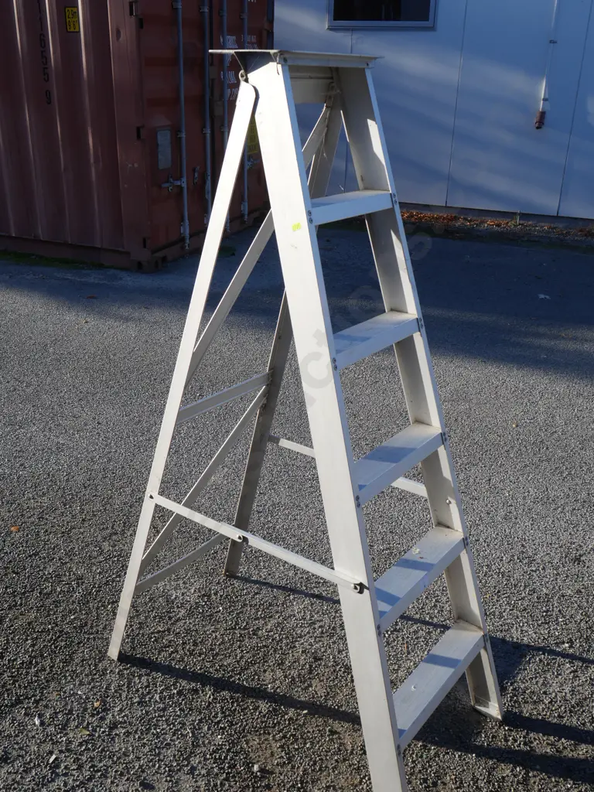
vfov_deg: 56.8
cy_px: 396
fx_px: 732
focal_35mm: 32
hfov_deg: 44.2
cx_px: 297
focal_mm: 16
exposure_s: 1/320
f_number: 7.1
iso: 200
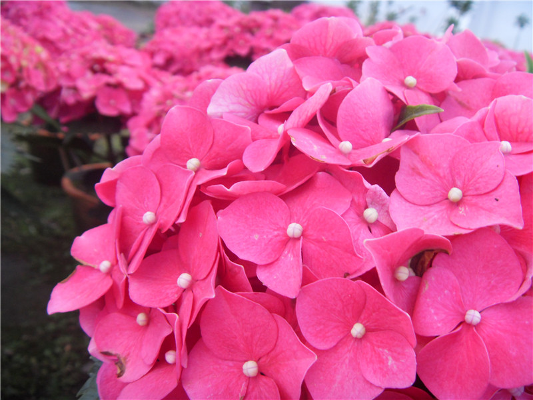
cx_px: 266
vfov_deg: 36.8
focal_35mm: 39
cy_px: 200
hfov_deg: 47.9
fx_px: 601
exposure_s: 1/20
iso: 200
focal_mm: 6.6
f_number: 3.5
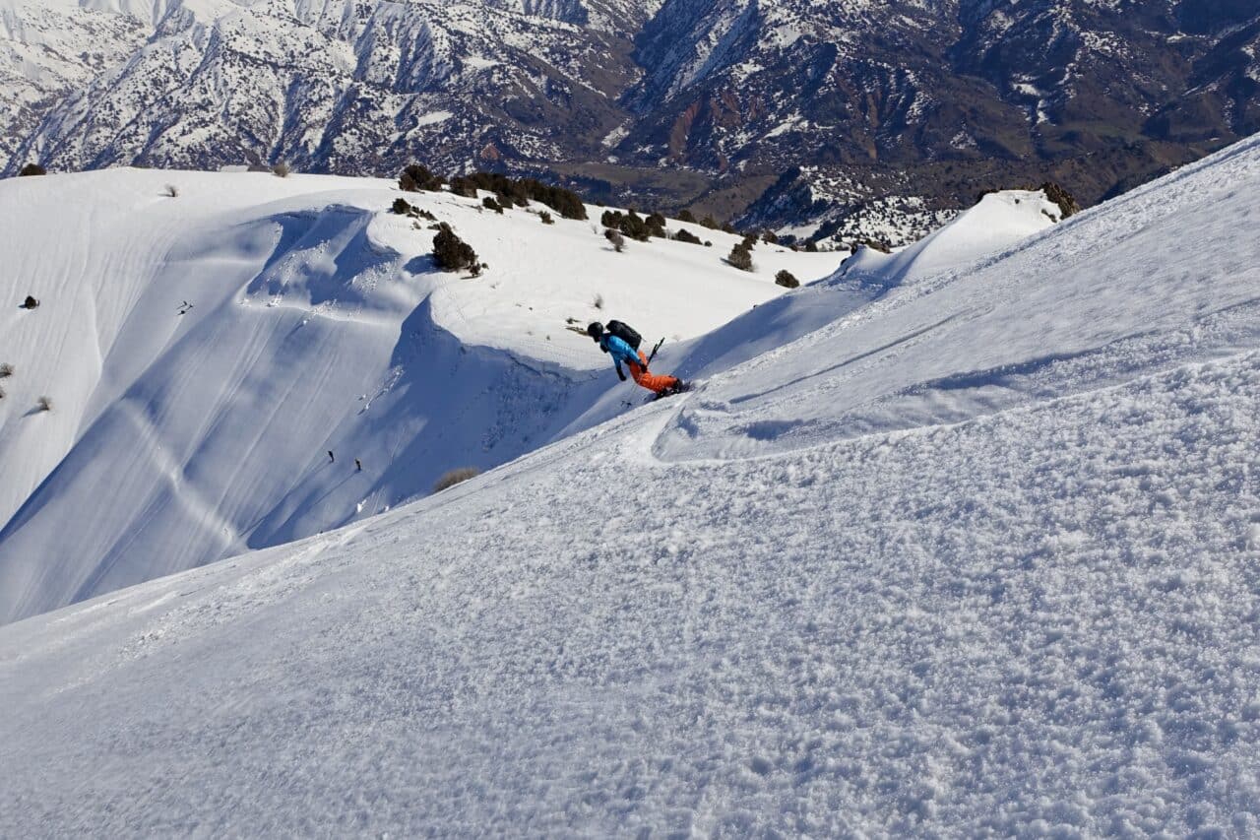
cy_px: 420
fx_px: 840
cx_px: 630
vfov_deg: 53.1
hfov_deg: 73.8
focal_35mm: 24
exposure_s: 1/200
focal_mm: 8.8
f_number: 5.6
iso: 125
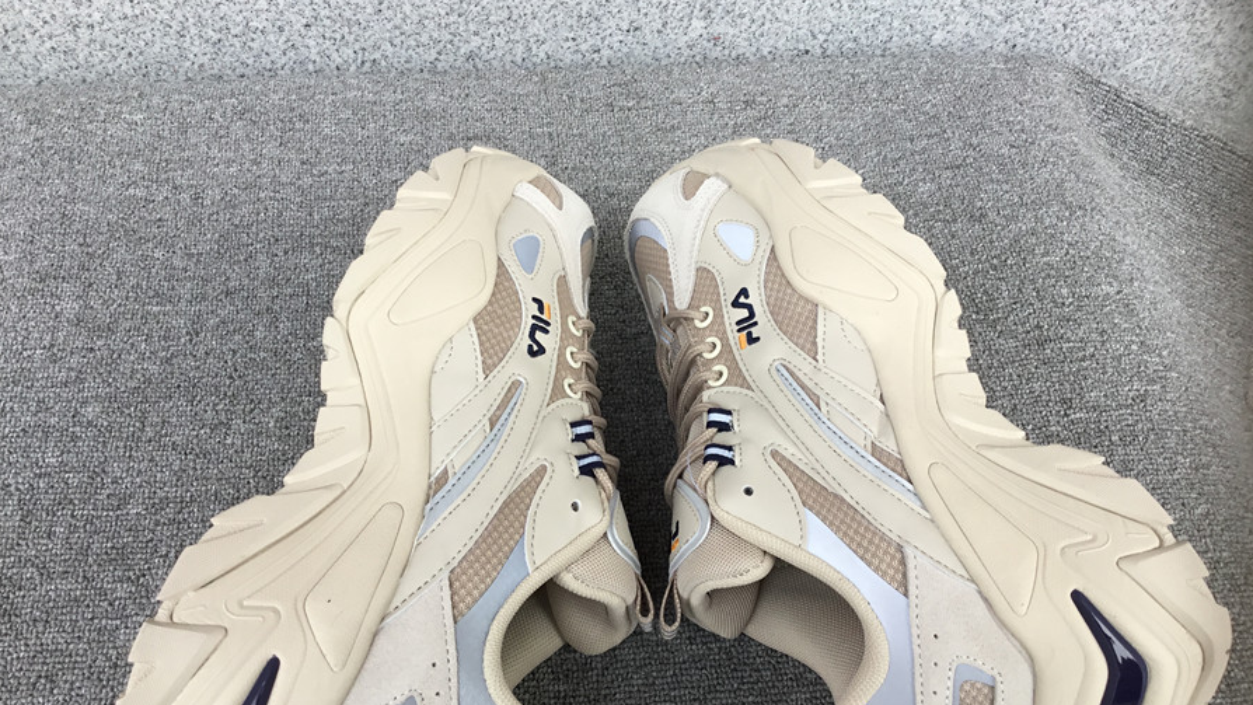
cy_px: 423
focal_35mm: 34
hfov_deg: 58.0
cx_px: 628
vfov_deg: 34.5
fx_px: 1130
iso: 25
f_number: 2.4
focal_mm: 3.3
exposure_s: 1/153
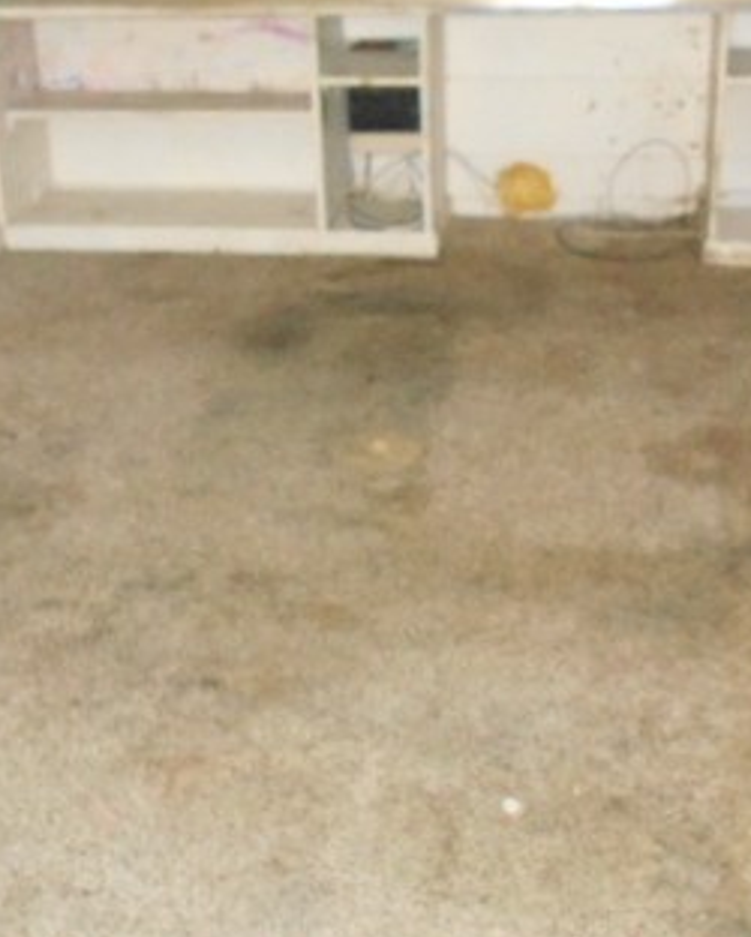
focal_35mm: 52
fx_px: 1443
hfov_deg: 29.2
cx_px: 403
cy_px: 499
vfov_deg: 36.0
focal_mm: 4.6
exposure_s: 1/25
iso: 900
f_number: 3.2
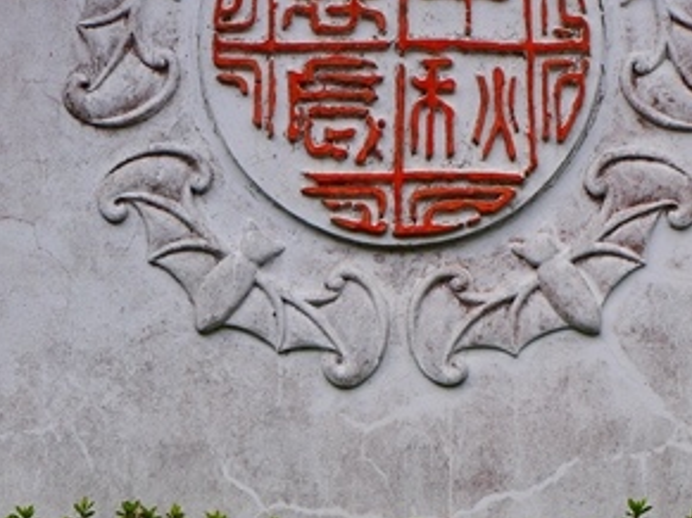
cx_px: 428
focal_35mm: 185
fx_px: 3697
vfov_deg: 8.0
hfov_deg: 10.7
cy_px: 80
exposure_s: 1/200
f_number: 6.3
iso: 160
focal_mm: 42
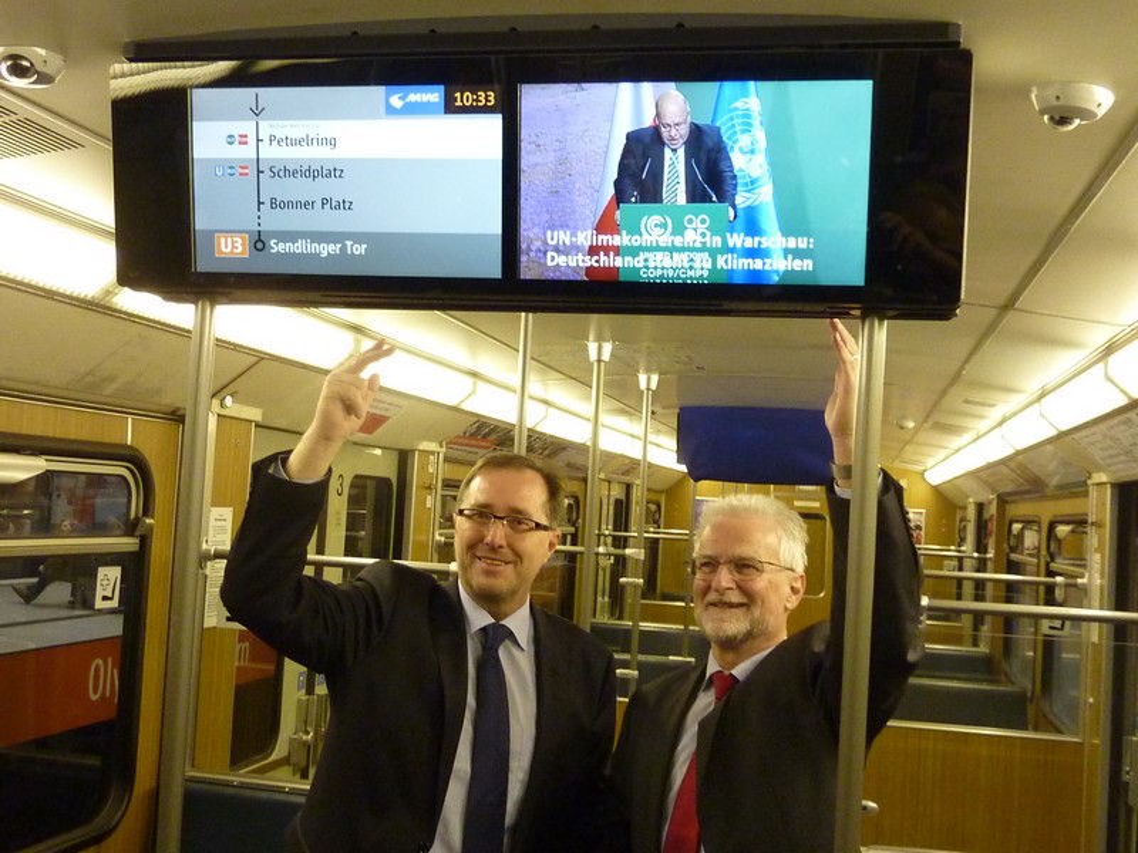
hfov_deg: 49.0
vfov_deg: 37.7
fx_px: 1249
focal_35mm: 38
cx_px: 569
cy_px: 426
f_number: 3.3
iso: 400
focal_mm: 4.4
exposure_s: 1/25
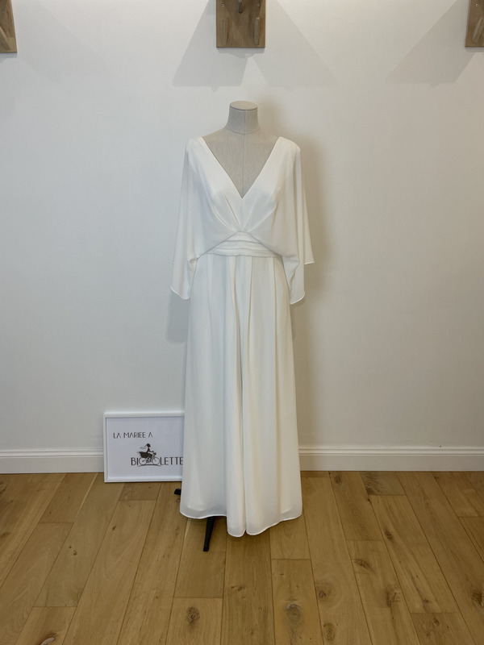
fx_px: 485
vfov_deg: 67.3
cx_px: 242
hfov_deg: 53.1
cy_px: 322
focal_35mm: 26
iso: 32
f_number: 1.6
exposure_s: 1/100
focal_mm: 4.2
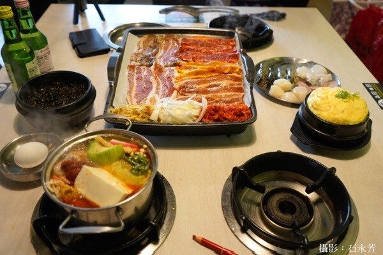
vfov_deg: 46.4
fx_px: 298
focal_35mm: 28
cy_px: 128
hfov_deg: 65.5
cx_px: 192
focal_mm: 28
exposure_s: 1/160
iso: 1250
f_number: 4
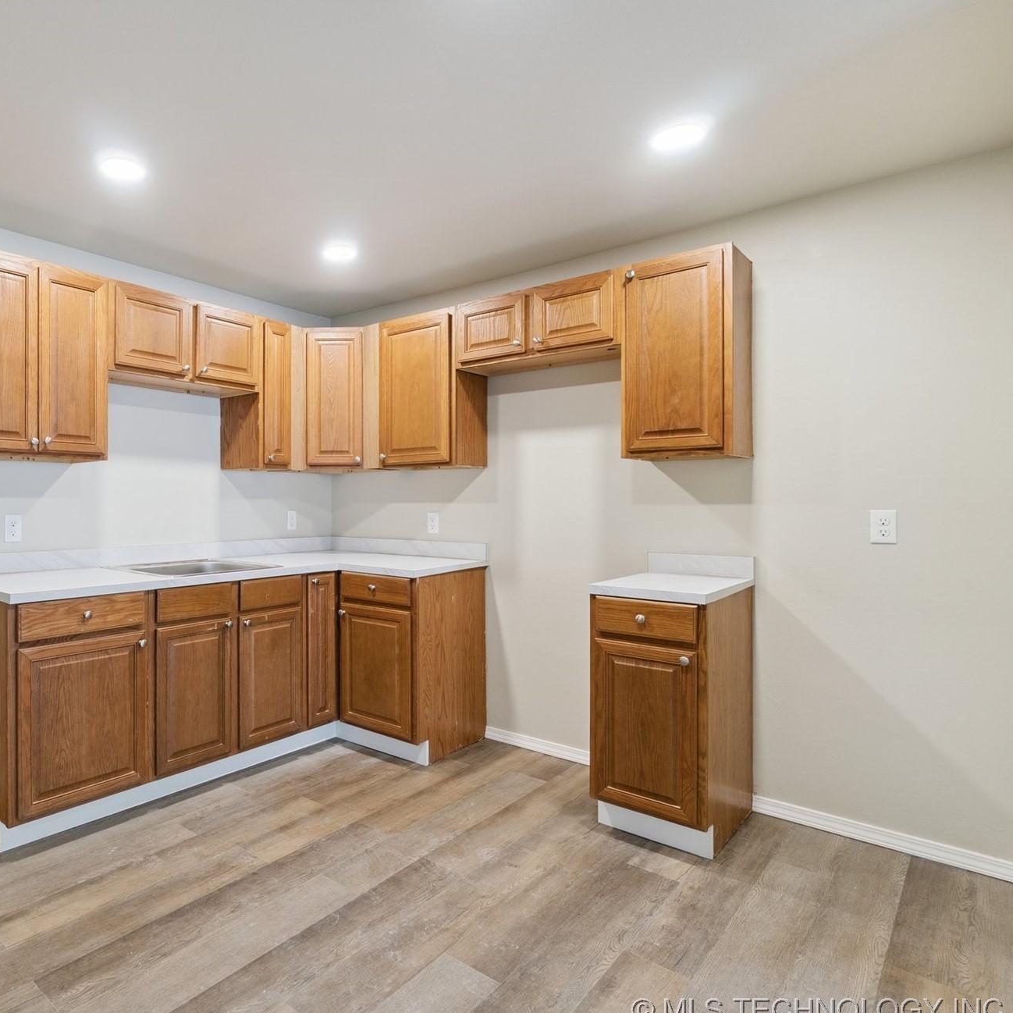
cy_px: 511
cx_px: 290
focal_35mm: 20
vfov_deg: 74.8
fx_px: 662
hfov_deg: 71.2
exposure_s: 1/20
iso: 200
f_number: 6.3
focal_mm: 10
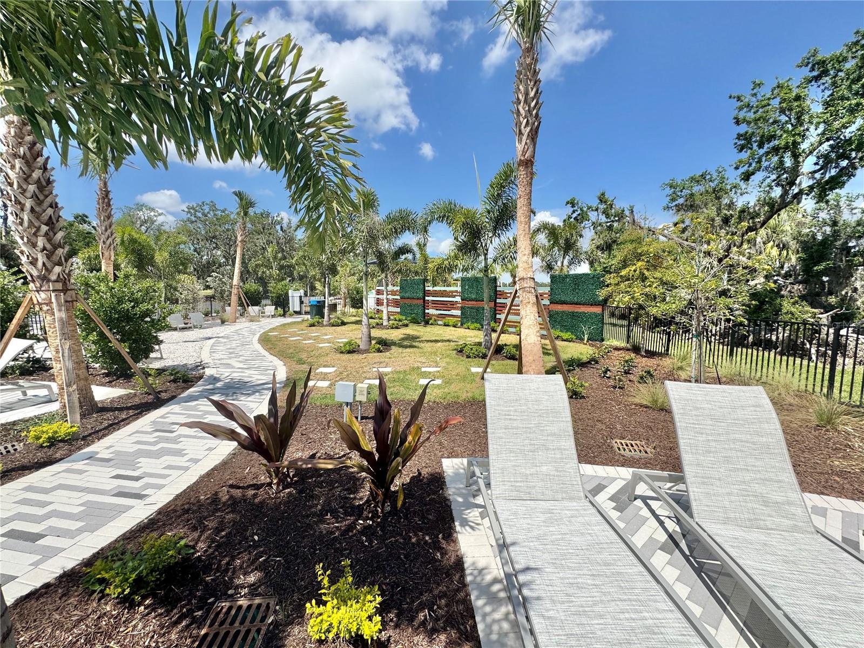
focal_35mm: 14
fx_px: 349
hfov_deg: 102.1
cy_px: 324
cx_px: 432
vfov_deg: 85.7
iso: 50
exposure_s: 1/2584
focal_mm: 2.22
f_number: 2.2
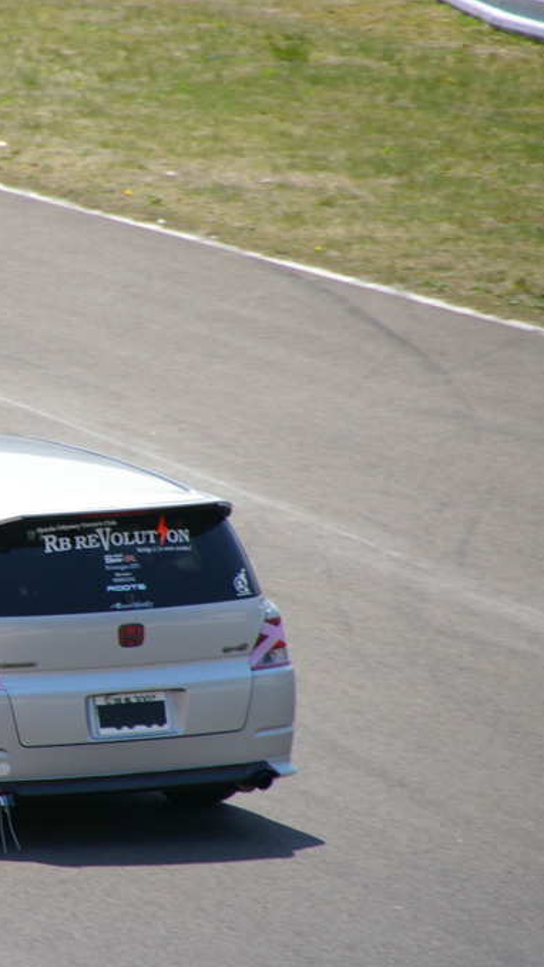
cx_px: -118
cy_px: 484
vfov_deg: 3.6
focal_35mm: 592
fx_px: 15179
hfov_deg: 2.1
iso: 200
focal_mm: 250
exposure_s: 1/350
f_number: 8
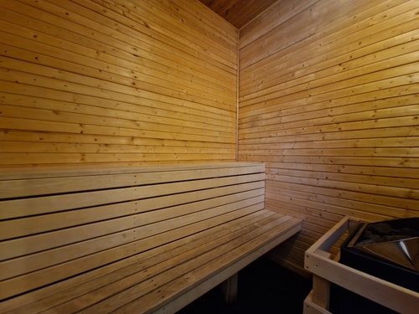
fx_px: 157
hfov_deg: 106.2
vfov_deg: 89.9
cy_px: 157
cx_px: 210
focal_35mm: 13
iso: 1000
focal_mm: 2.2
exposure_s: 1/25
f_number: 2.2
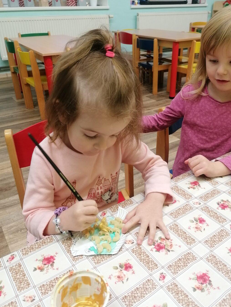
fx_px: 285
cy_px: 144
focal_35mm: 32
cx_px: 129
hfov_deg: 44.1
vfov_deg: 56.8
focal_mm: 4.75
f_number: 1.8
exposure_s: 1/33.3
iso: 160
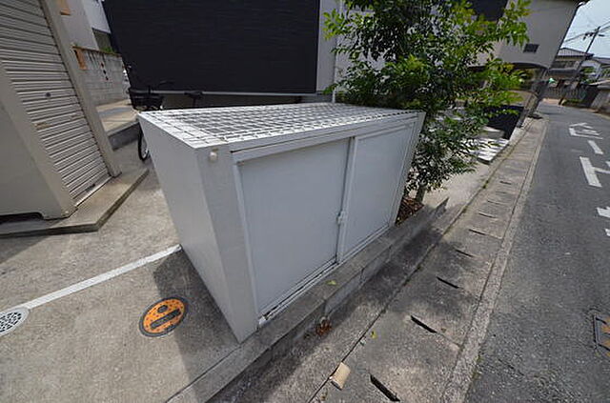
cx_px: 305
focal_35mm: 12
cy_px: 202
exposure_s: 1/1000
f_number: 16
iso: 2500
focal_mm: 8
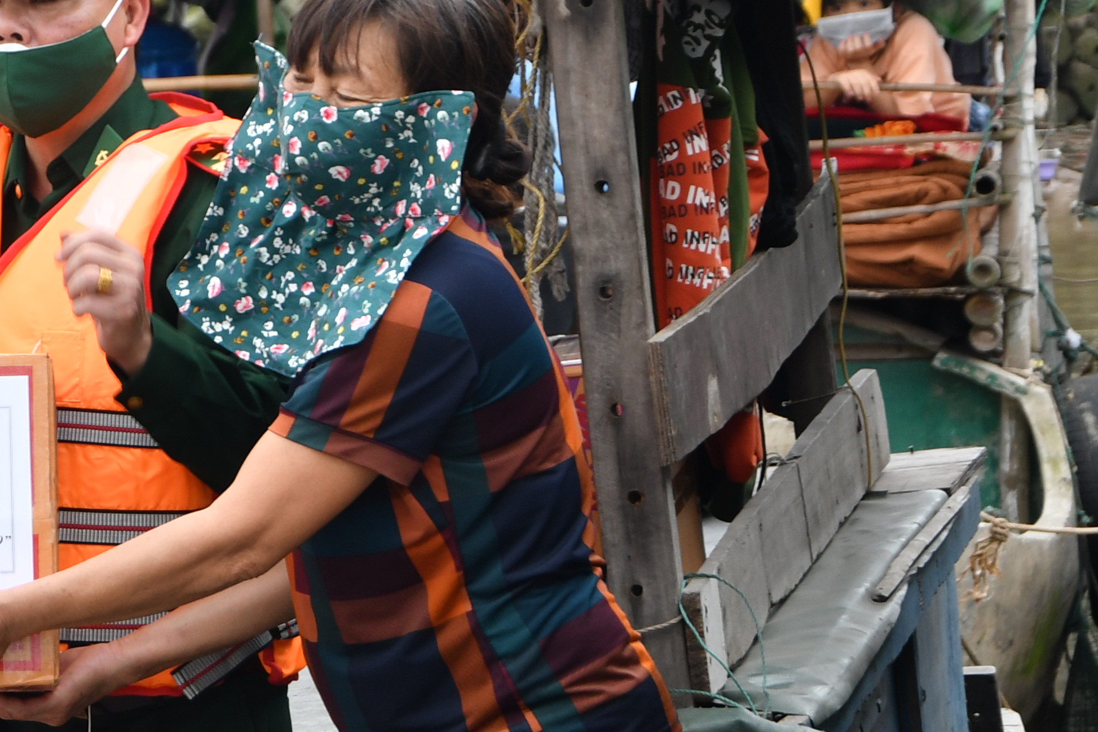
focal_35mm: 266
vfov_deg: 5.2
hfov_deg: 7.6
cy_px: 351
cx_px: -447
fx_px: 8112
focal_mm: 62
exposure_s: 1/200
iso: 250
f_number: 6.3
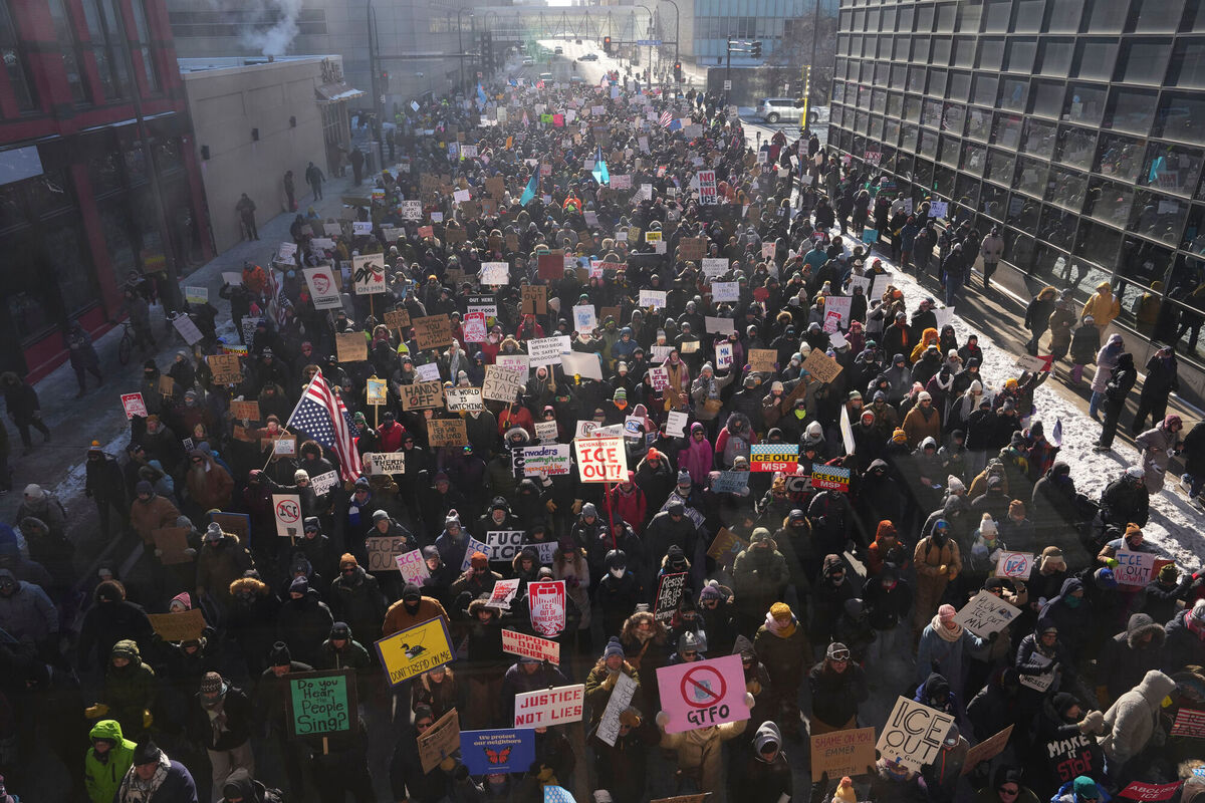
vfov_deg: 53.1
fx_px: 803
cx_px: 602
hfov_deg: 73.7
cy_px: 402
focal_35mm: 24
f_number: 8
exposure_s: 1/320
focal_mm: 24
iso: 500
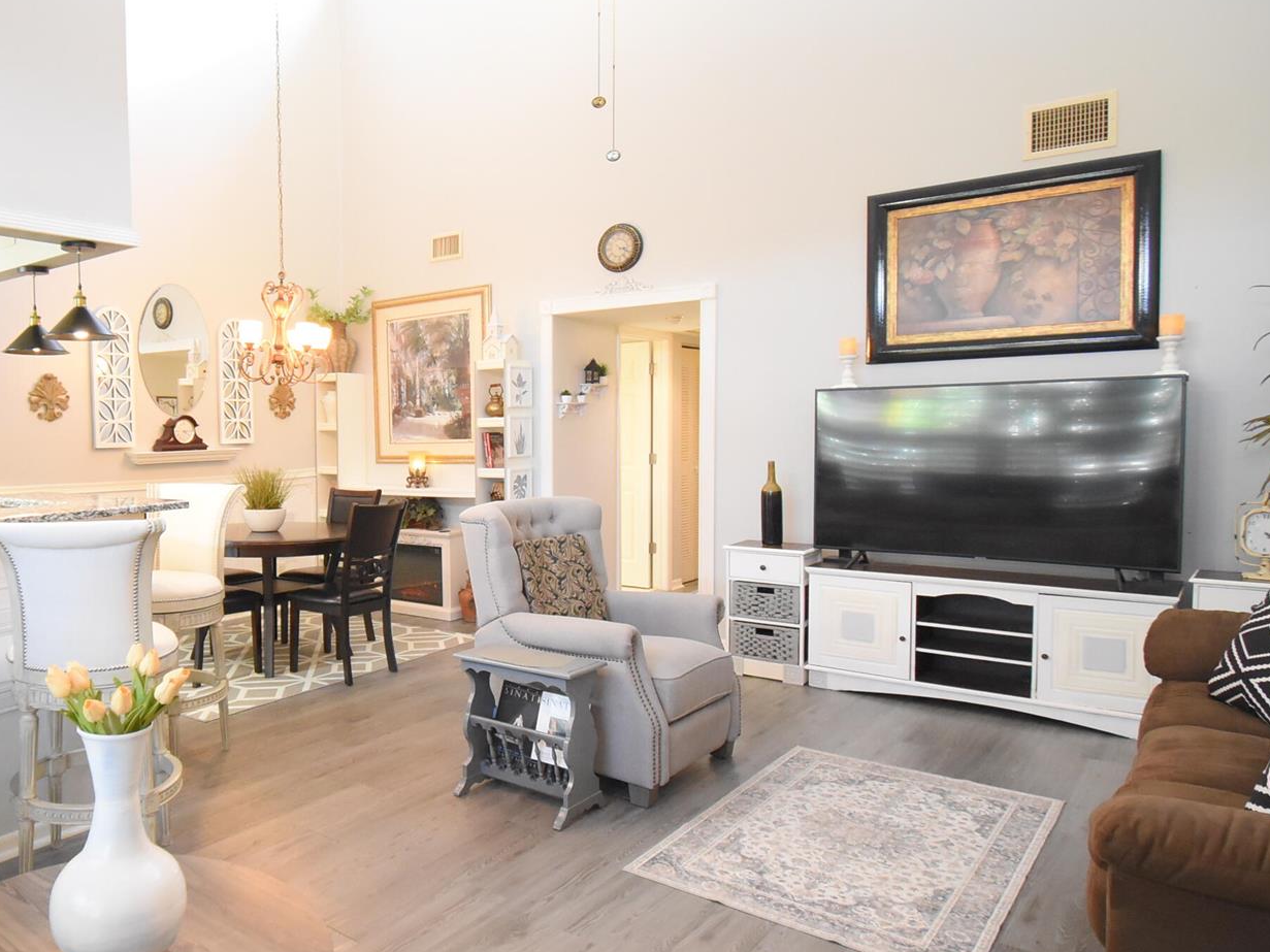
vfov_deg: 56.8
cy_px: 495
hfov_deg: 67.3
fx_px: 880
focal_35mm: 24
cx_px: 327
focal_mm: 10
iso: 2200
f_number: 4.5
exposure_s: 1/60
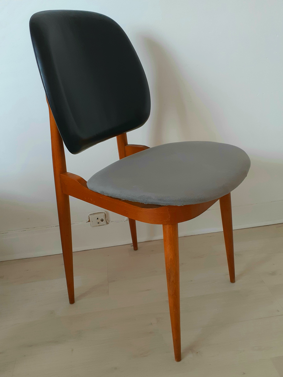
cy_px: 188
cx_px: 142
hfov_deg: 51.3
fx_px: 294
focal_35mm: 27
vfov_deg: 65.3
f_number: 1.9
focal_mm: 3.6
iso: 80
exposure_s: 1/100
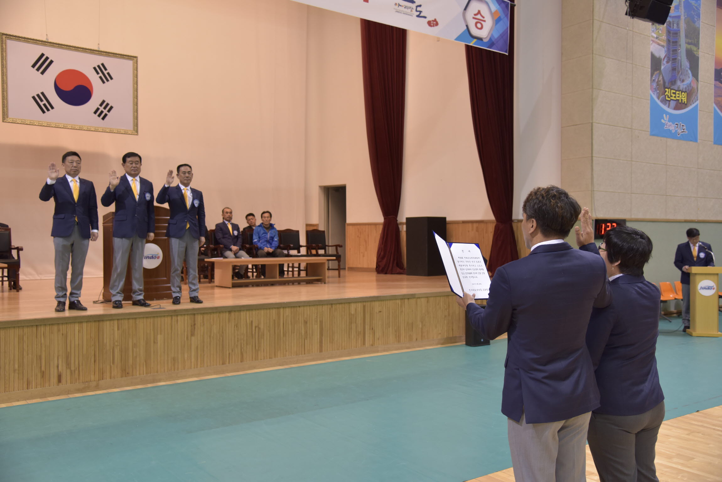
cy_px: 241
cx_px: 361
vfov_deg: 41.1
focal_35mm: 32
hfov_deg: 58.7
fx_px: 642
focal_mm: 32
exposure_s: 1/125
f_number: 4
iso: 800
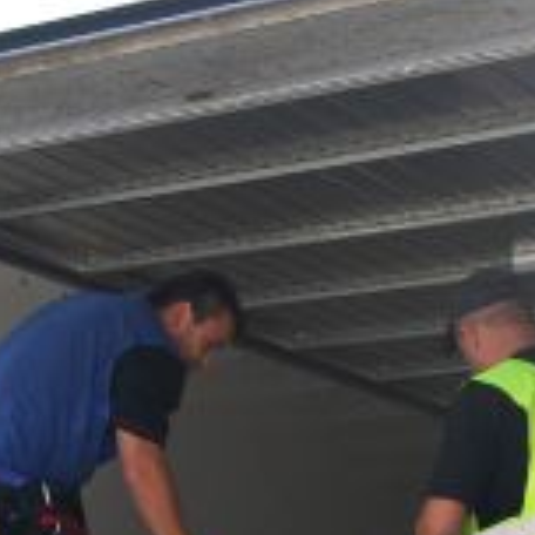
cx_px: 134
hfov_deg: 13.5
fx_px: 2256
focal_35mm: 129
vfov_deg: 13.2
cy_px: 612
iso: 200
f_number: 4.2
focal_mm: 28
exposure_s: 1/500
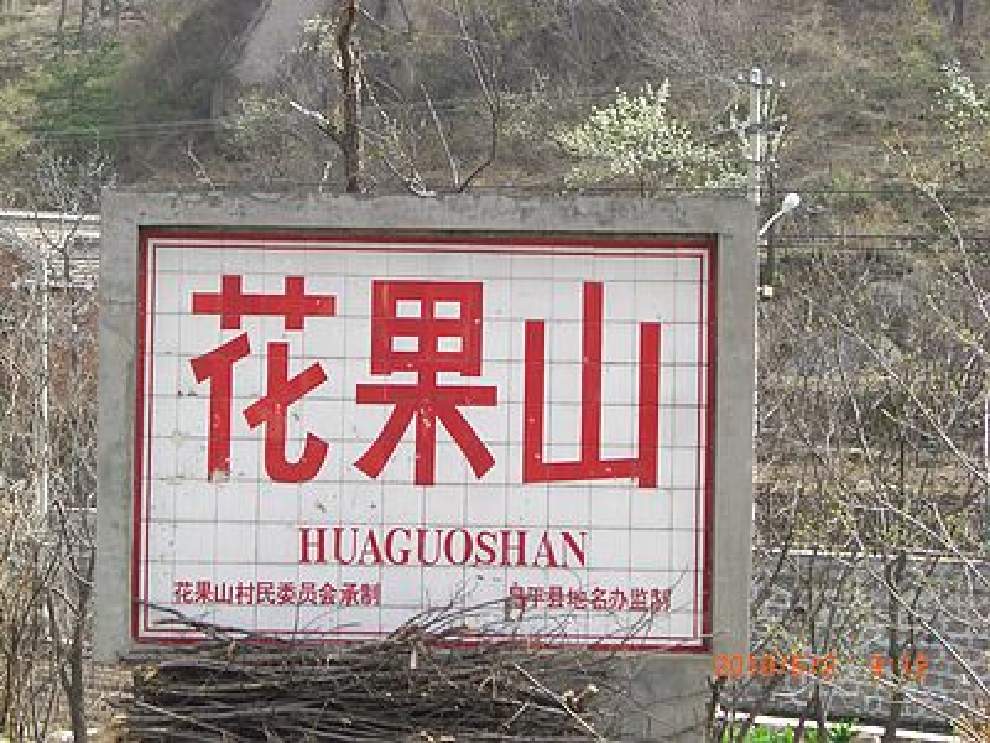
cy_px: 372
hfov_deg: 17.3
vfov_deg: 13.0
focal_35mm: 114
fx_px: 3260
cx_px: 495
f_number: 5.2
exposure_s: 1/250
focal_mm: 18.6
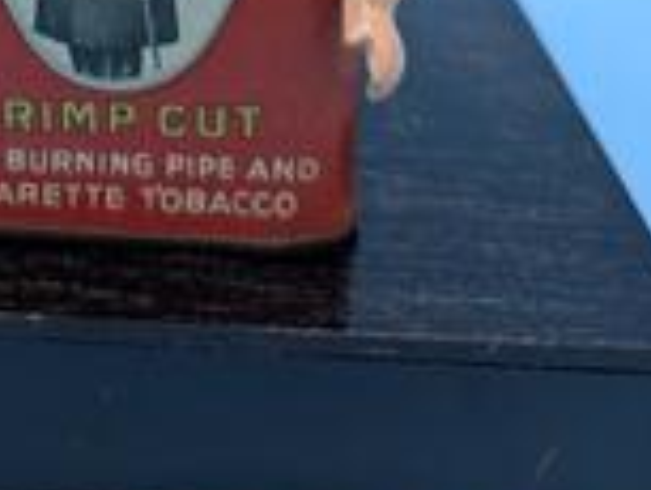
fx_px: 1205
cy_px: -217
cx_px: 100
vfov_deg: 20.2
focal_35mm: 64
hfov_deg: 29.3
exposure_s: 1/261
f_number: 1.68
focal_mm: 6.9
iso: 48
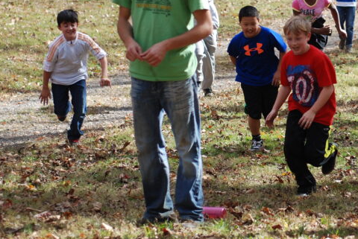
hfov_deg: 12.7
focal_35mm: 160
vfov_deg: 8.6
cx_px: 352
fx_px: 1593
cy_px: 74
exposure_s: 1/750
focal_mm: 50
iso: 100
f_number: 2.4
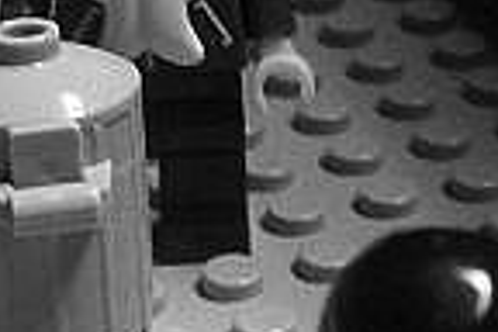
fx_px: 2504
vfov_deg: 7.4
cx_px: 164
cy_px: 590
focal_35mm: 181
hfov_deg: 11.3
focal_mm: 6
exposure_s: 1/20
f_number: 2.7
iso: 160
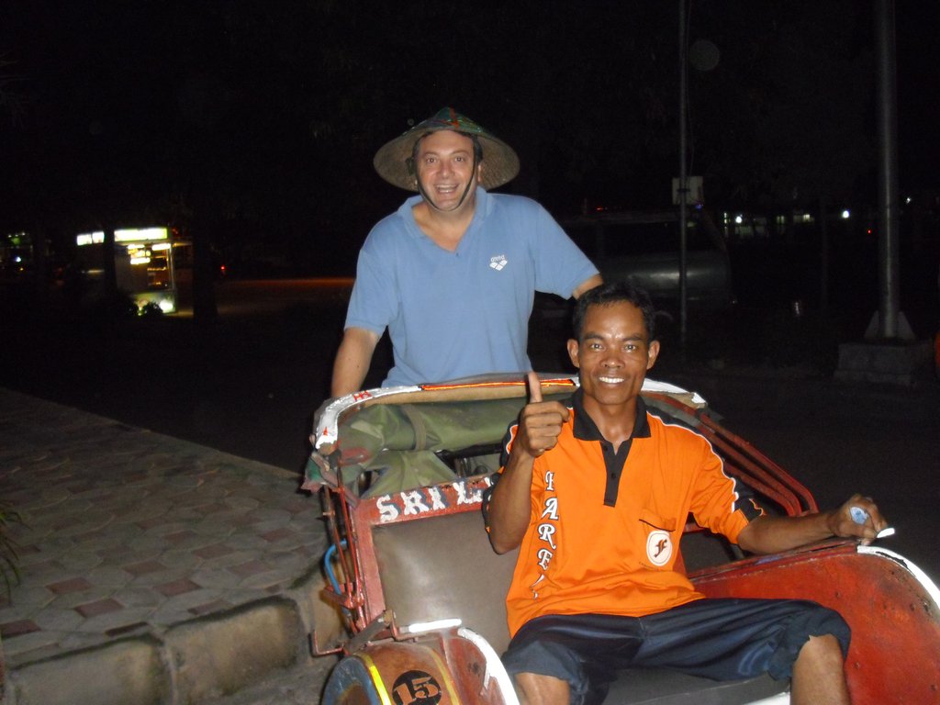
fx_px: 1032
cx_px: 470
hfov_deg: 49.0
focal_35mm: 38
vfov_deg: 37.7
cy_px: 352
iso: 400
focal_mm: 6.2
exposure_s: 1/60
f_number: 2.8
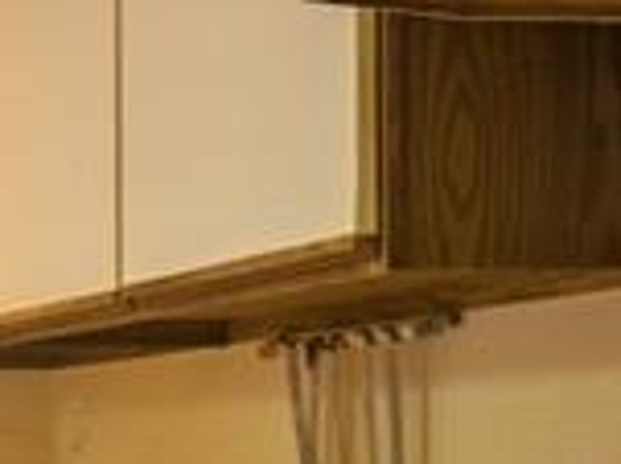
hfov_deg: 15.3
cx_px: -691
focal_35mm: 98
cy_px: 538
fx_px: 1757
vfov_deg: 14.6
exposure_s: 2.5
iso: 100
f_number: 11
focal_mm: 10
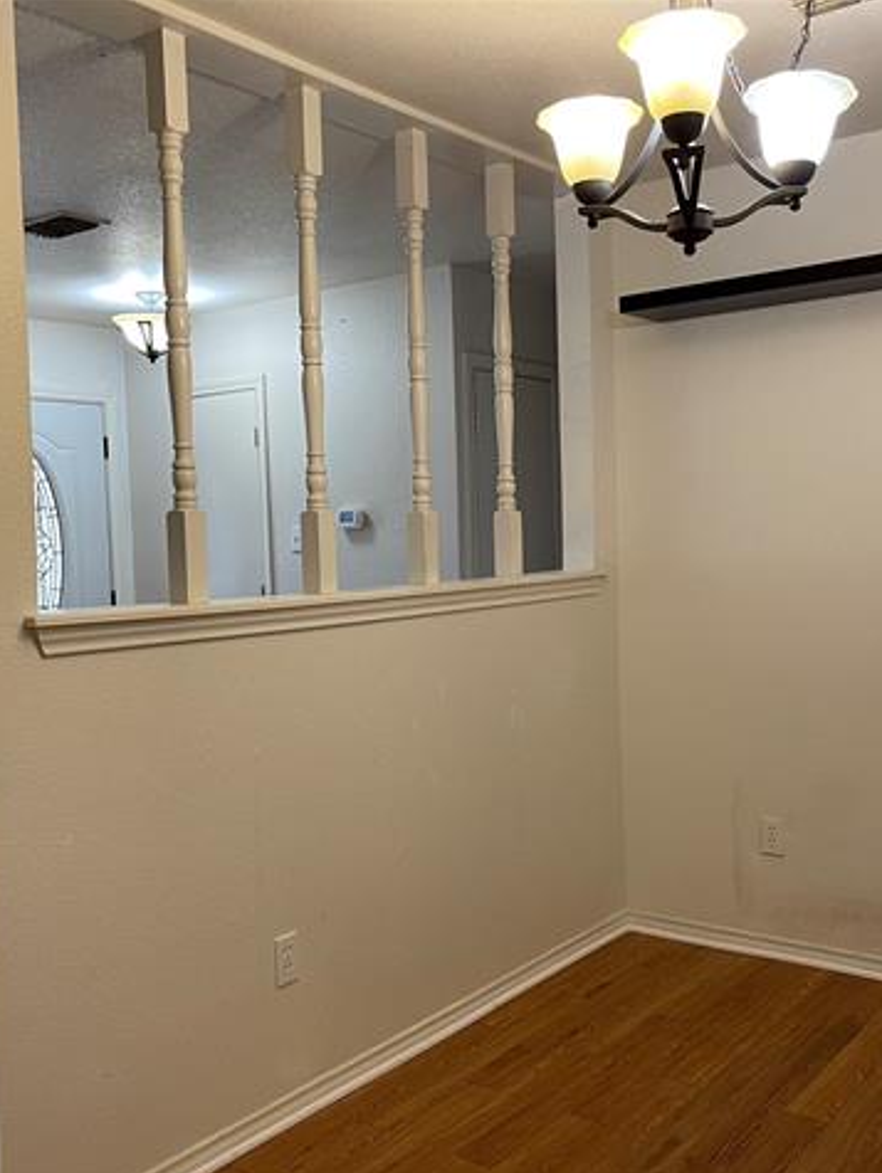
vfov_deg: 52.6
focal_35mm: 35
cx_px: 452
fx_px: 1187
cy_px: 590
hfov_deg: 40.7
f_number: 1.6
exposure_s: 1/60
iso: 160
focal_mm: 5.1
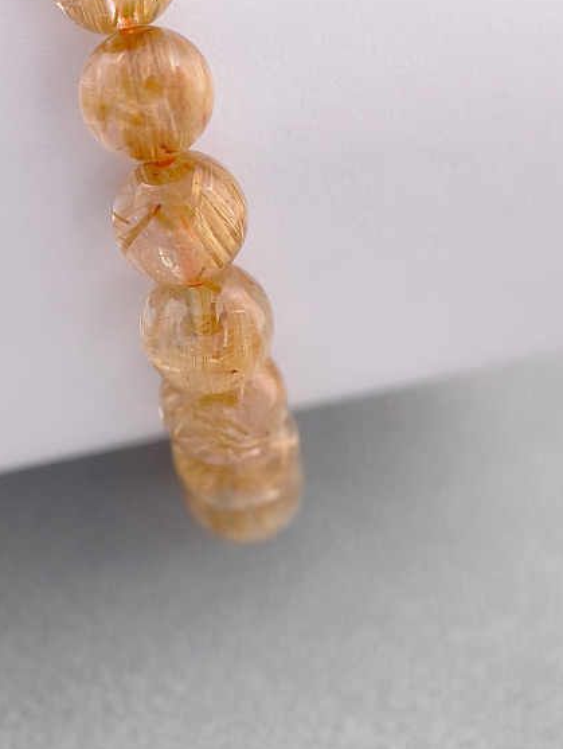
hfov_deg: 8.5
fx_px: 3809
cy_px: 67
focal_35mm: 176
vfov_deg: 11.1
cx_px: 258
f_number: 2.67
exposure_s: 1/160
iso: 125
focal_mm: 22.48
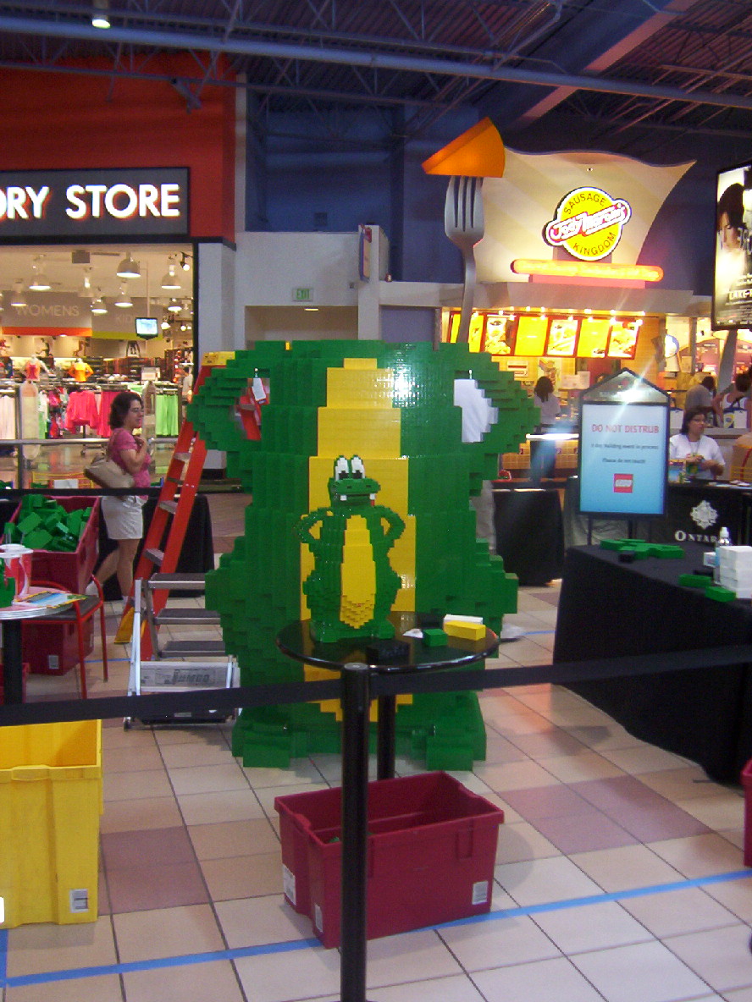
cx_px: 376
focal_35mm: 36
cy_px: 501
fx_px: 1043
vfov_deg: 51.4
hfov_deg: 39.7
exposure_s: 1/30
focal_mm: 5.54
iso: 140
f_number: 2.76
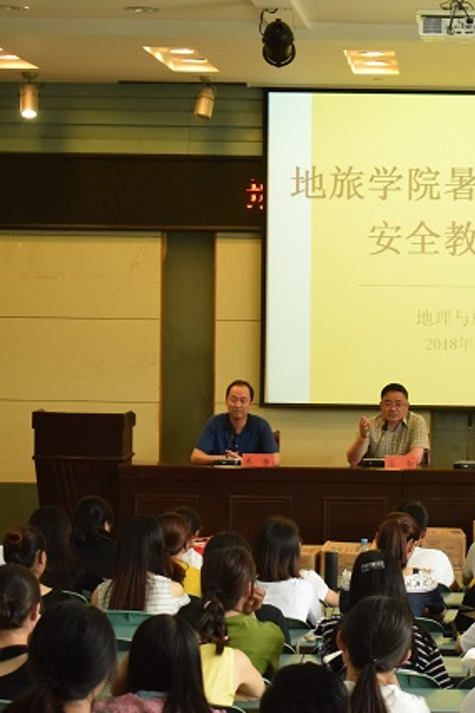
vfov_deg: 19.0
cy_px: 347
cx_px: 462
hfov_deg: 12.6
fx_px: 2133
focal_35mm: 108
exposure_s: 1/200
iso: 2500
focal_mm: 45
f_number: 5
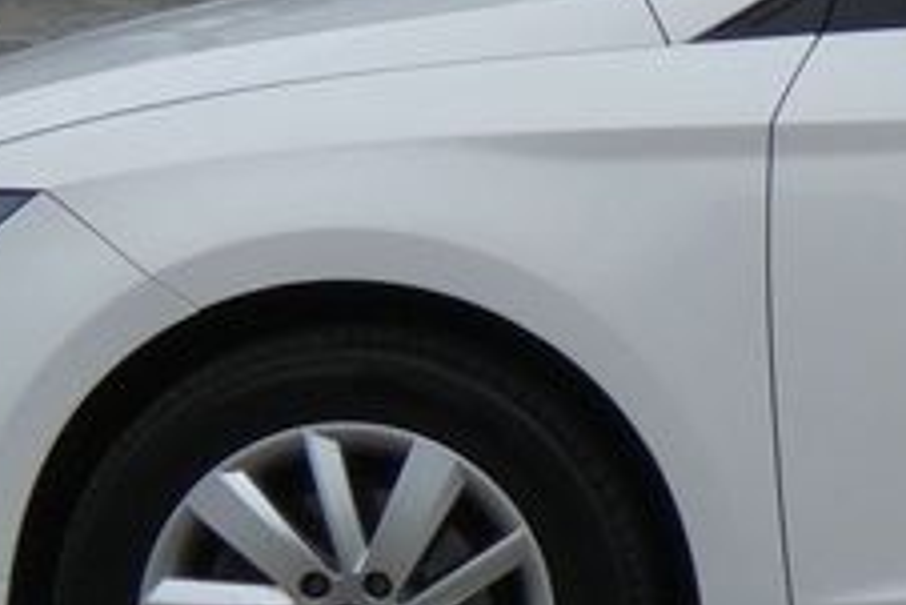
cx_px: 1668
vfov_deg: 4.6
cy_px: 72
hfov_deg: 6.8
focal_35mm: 297
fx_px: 7479
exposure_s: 1/500
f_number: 4.2
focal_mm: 11.3
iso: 80
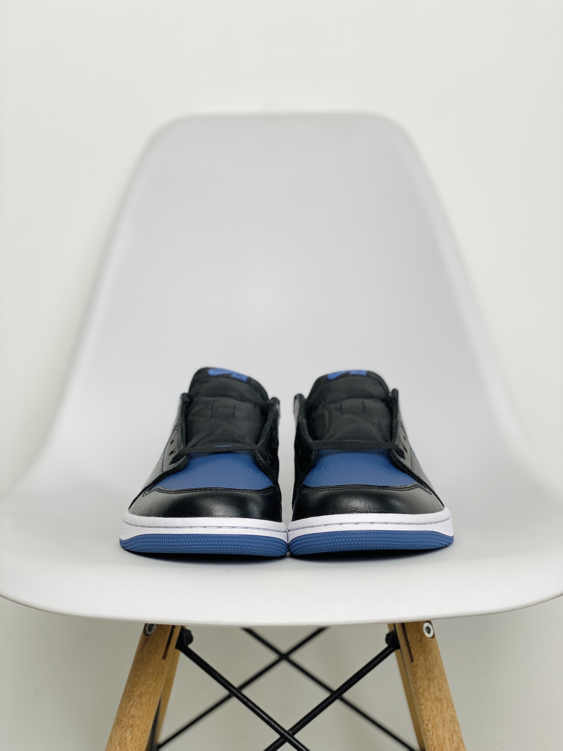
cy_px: 376
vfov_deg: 36.8
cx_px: 282
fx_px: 1128
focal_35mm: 52
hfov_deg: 28.0
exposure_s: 1/100
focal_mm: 6
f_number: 2
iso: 25
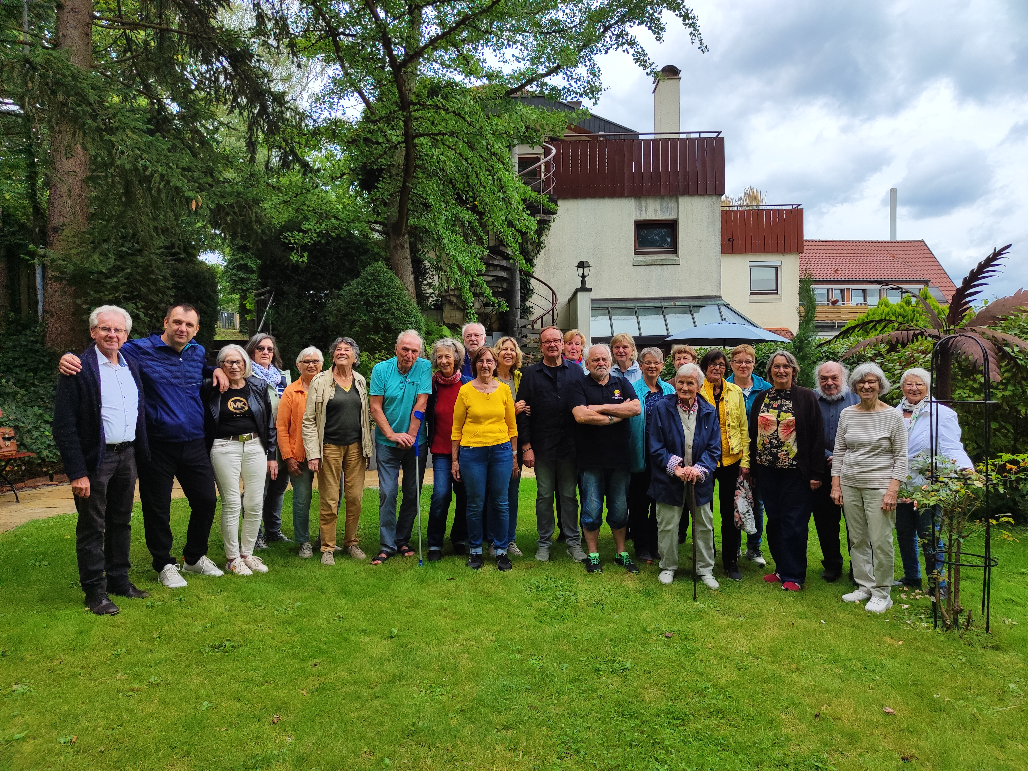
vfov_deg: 58.9
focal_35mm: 23
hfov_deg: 73.9
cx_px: 514
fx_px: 683
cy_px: 386
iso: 50
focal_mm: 5.59
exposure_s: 1/669
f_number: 1.88
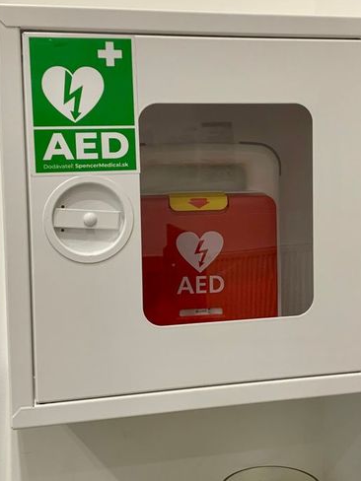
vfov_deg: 35.5
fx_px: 751
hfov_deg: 27.0
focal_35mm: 54
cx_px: 222
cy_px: 224
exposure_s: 1/50
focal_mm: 4.25
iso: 100
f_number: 1.8
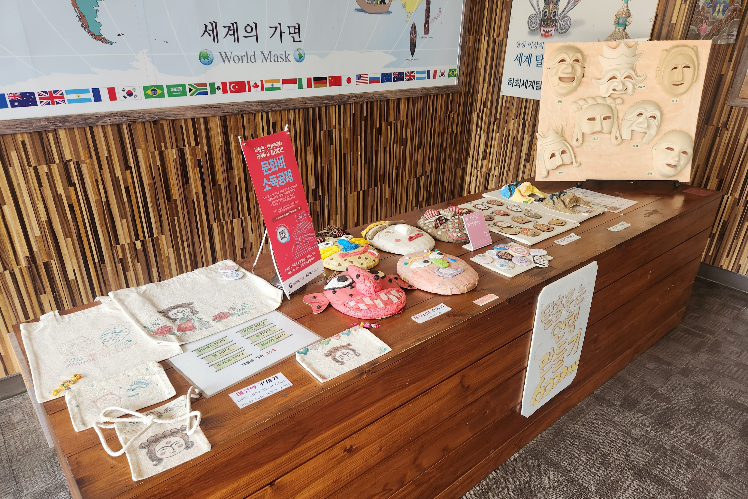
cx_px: 374
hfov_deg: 73.7
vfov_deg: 53.1
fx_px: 499
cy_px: 273
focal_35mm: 24
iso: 100
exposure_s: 1/180
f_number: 1.8
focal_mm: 5.4
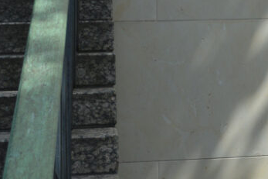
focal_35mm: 147
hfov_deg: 13.3
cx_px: 382
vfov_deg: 9.2
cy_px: -53
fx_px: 1091
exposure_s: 1/200
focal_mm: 29
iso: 100
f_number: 7.1
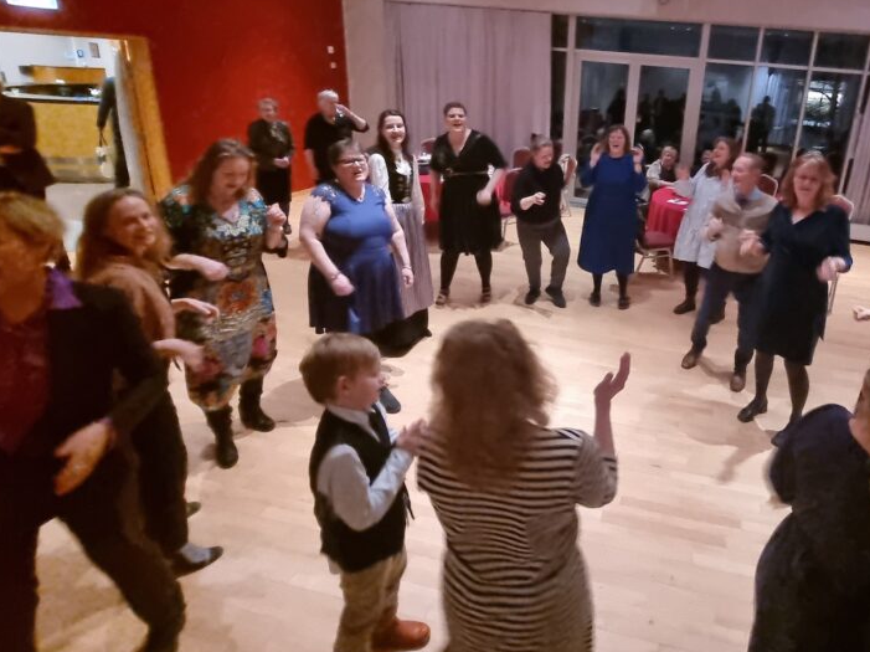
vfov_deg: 67.6
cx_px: 609
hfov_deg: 80.6
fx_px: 477
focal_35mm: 19
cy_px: 245
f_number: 2.2
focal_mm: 2.2
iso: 1250
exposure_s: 1/25
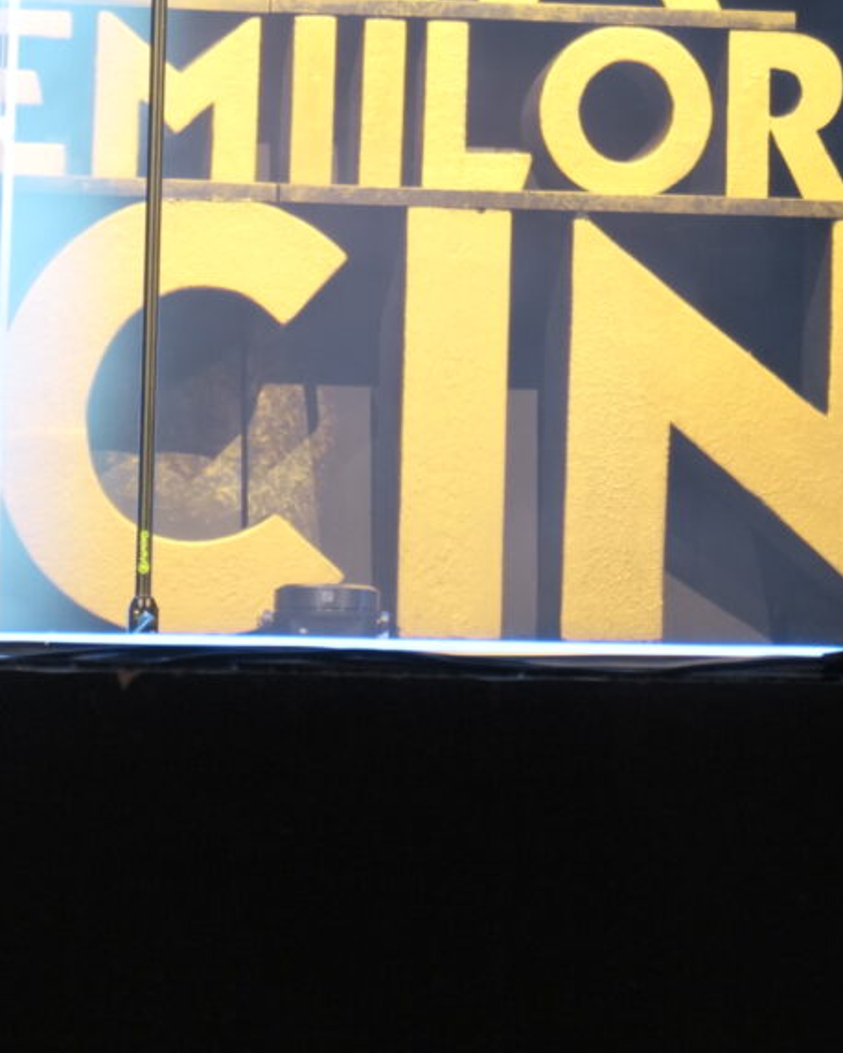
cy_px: -469
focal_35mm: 252
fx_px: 7855
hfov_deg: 6.0
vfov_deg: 7.5
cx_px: 1487
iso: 400
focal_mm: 60
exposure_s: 1/13
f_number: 5.6
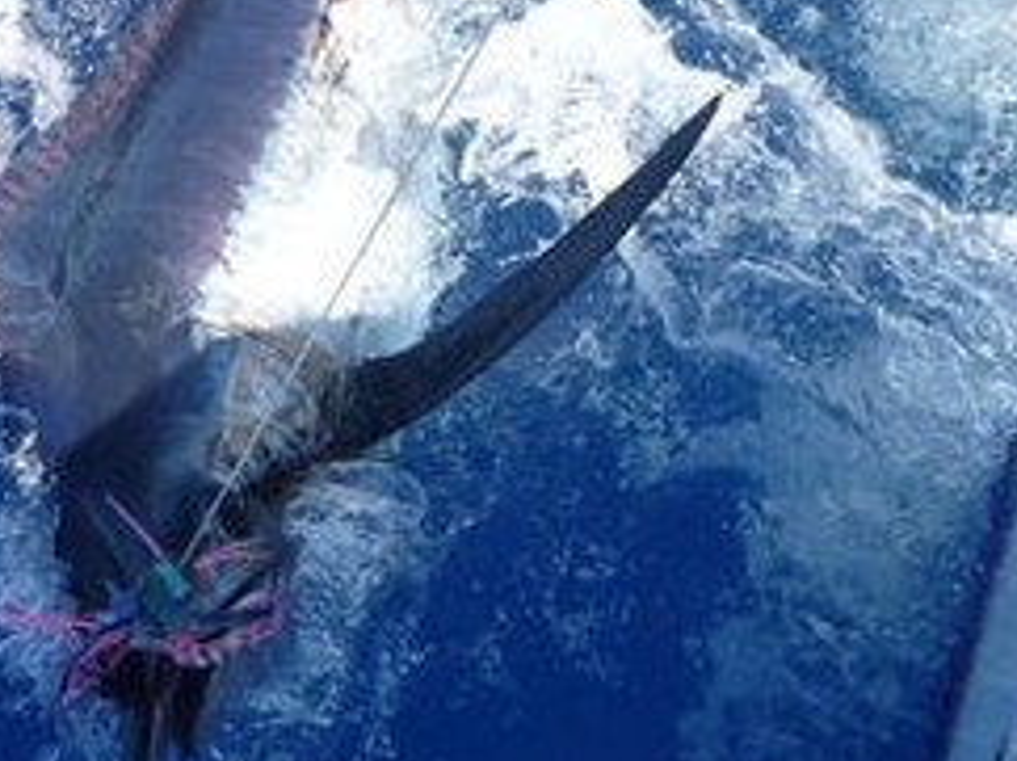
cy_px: 362
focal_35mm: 73
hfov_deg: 26.1
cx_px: 160
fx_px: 2143
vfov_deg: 20.1
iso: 100
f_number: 3.3
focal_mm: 4.9
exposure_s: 1/400
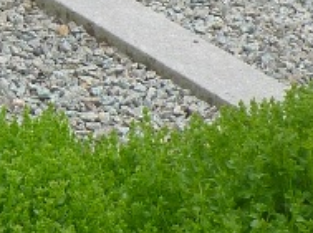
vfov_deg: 7.5
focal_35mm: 190
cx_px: -346
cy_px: -190
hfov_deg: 9.6
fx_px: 1715
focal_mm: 5
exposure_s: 1/125
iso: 80
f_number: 3.3
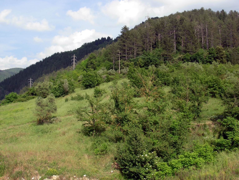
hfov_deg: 49.0
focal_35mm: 38
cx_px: 120
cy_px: 90
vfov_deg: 37.7
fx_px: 262
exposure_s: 1/384
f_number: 4.9
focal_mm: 6.3
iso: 79
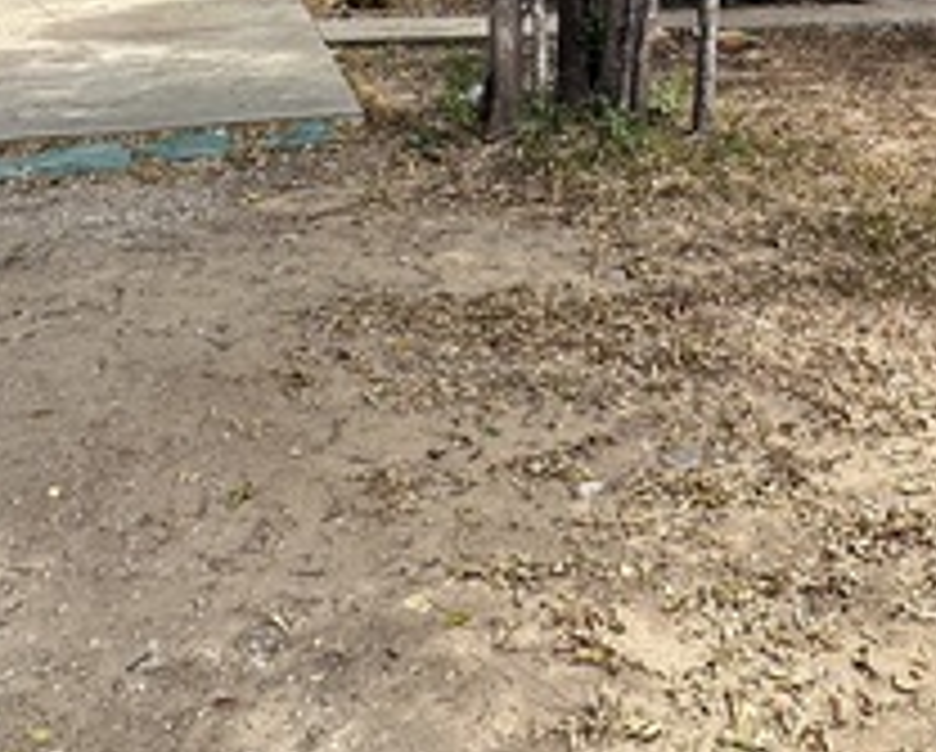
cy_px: -239
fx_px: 1165
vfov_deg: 28.8
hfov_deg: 42.5
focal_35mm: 42
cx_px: 698
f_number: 2.2
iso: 40
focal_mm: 2.22
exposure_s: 1/219
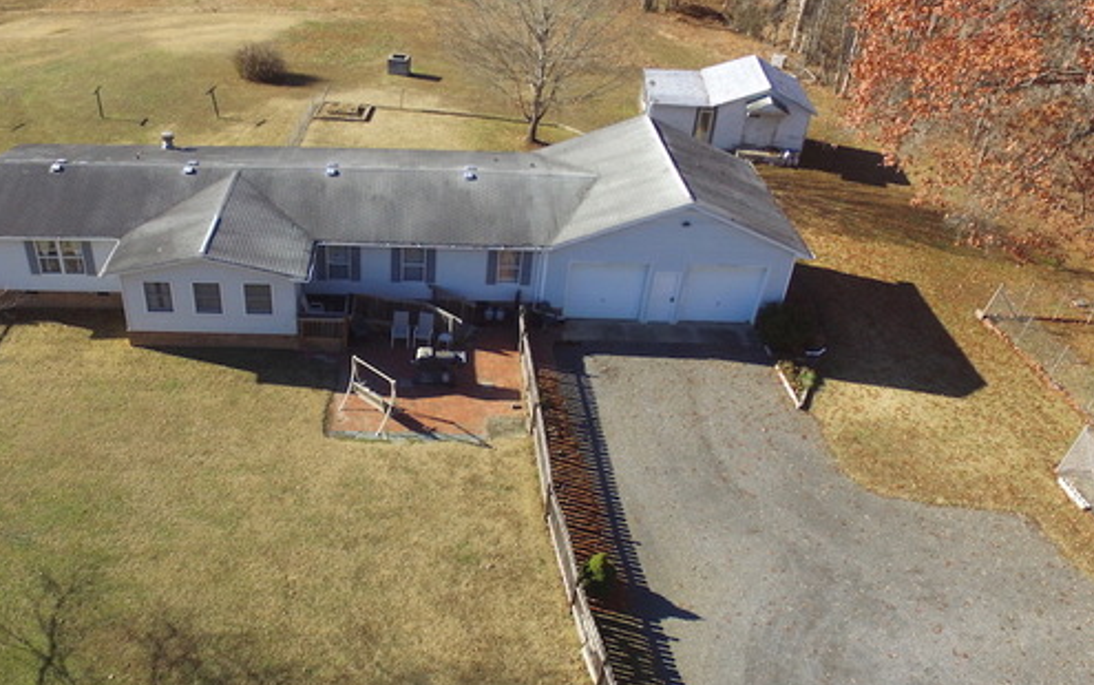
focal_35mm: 27
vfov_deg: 46.1
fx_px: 805
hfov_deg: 67.2
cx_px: 403
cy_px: 352
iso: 100
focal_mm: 3.61
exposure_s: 1/609
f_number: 2.8
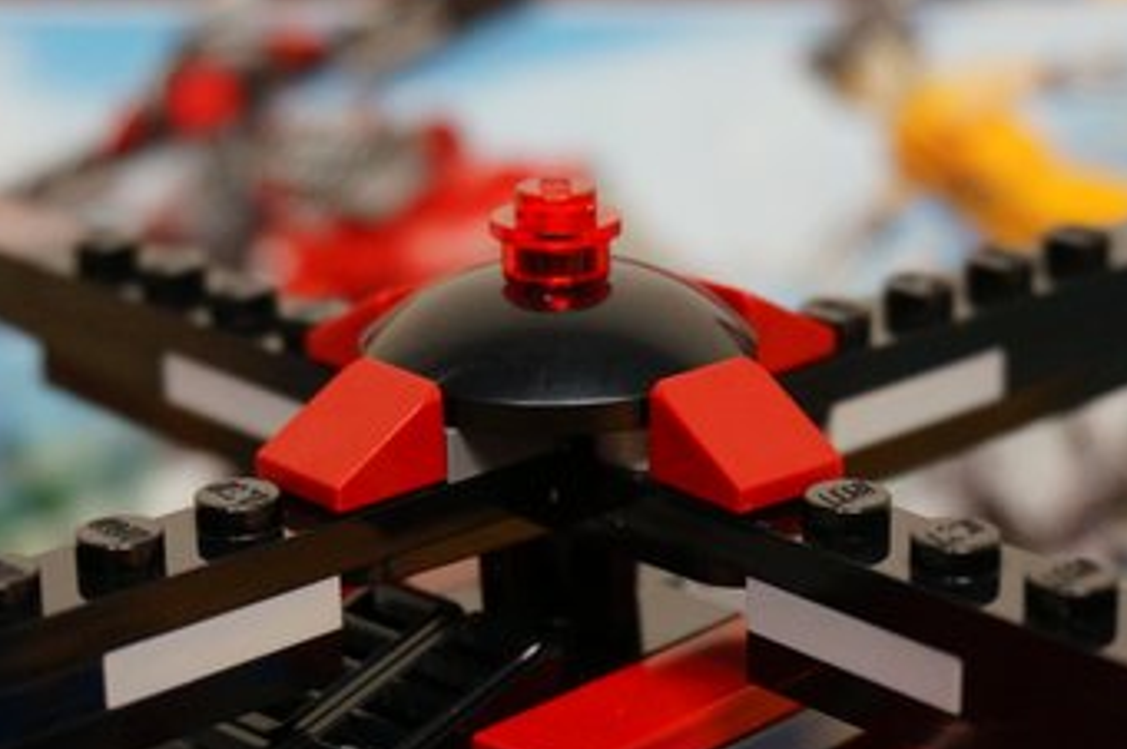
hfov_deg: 20.6
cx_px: 554
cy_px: 408
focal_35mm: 99
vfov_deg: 13.8
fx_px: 3094
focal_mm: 35
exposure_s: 1/80
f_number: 5.6
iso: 1600
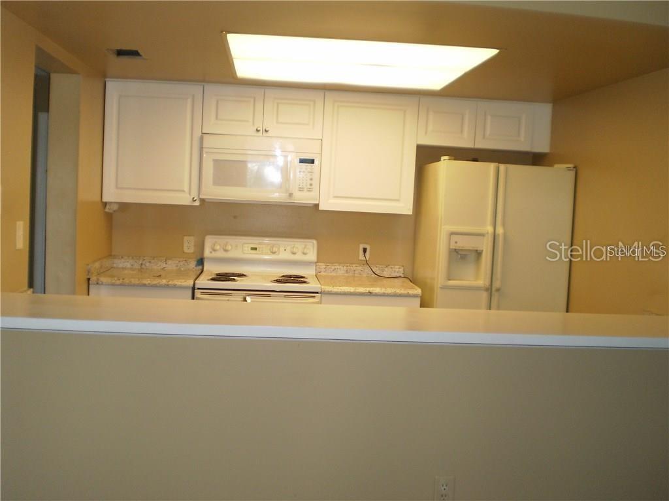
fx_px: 696
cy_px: 250
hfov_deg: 51.4
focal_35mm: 36
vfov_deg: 39.7
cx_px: 334
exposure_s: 1/30
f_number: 3.1
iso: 125
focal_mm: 6.3
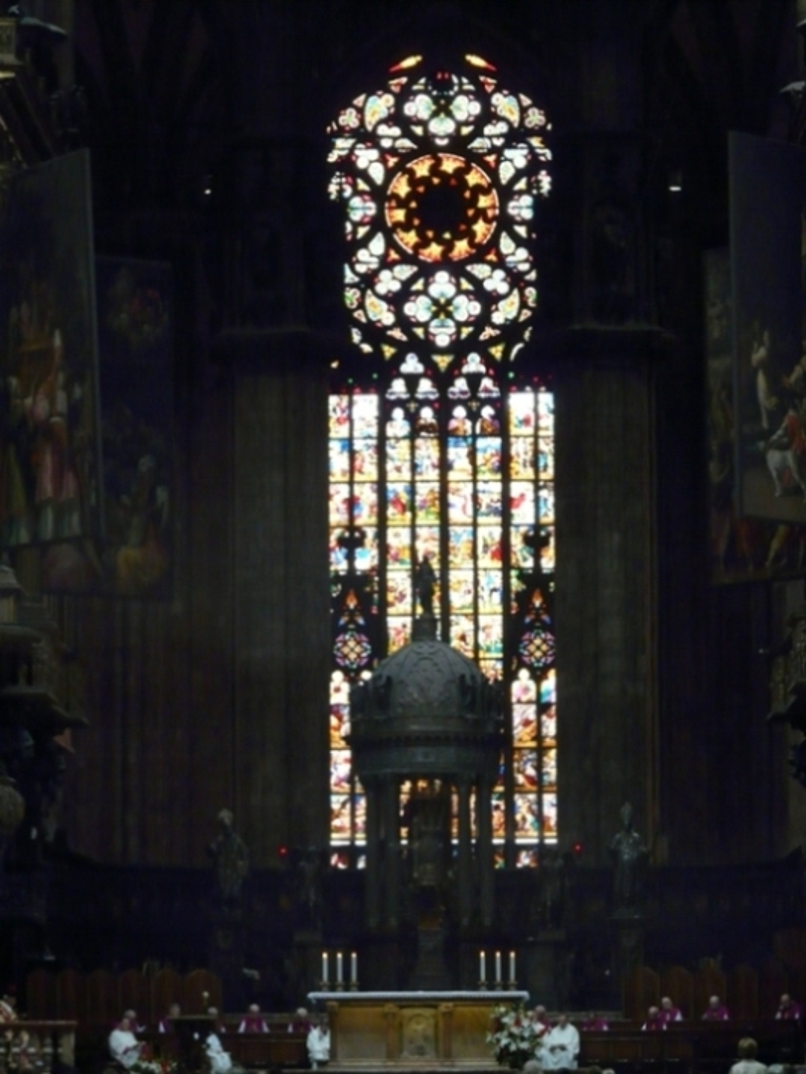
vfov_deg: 12.6
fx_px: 4873
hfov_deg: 9.5
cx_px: 403
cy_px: 537
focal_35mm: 157
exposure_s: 1/20
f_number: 3.6
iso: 400
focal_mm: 25.9
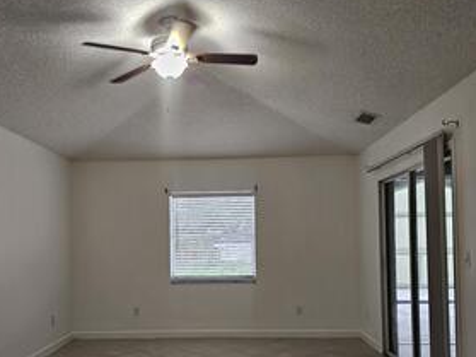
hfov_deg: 55.2
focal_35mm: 33
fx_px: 454
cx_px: 210
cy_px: 232
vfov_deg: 42.4
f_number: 1.7
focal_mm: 6.3
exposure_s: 1/120
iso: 250
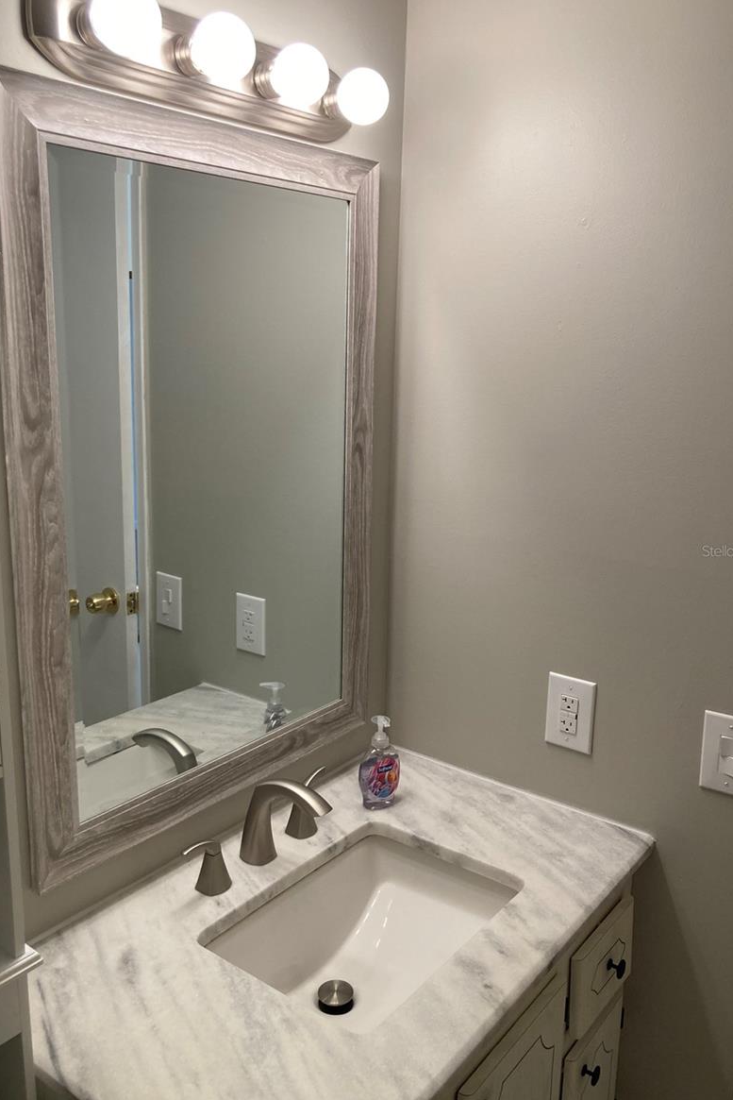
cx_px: 344
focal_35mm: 30
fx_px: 916
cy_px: 550
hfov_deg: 43.6
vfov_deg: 61.9
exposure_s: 1/60
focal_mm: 3.99
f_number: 1.8
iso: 50
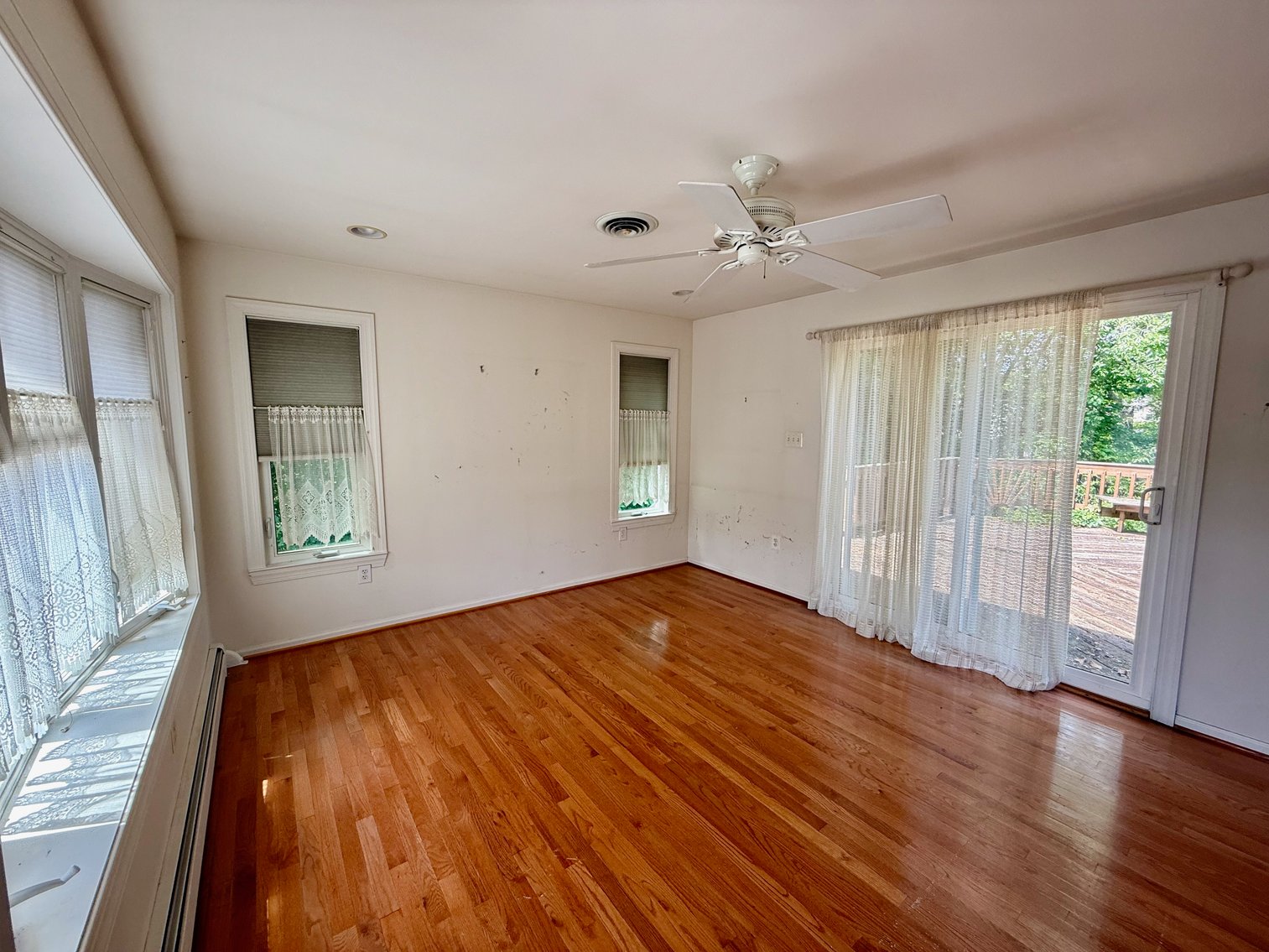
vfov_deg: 85.7
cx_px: 634
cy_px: 476
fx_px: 513
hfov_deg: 102.1
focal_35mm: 14
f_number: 2.2
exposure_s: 1/99
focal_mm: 2.22
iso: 64
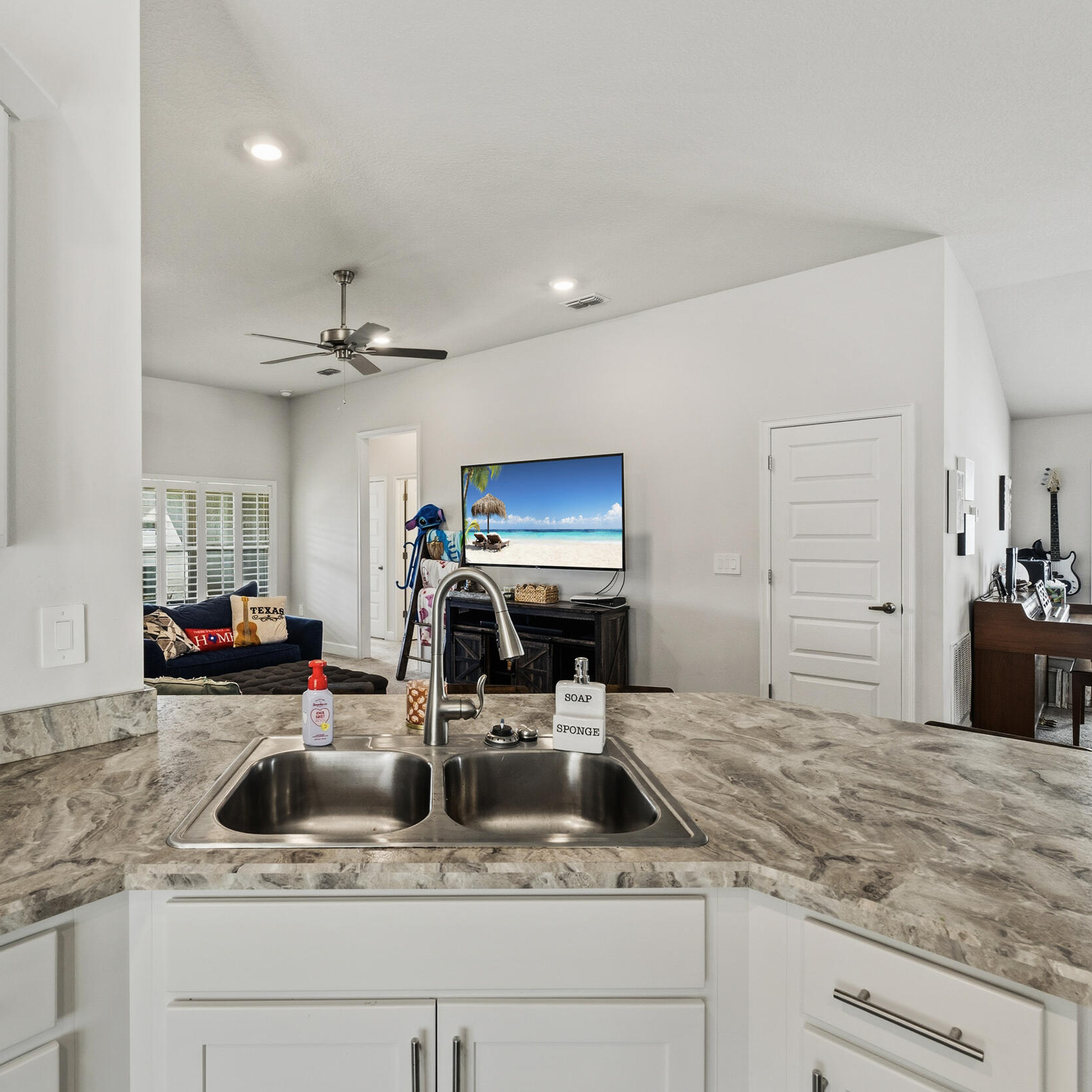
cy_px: 549
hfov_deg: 79.9
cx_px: 442
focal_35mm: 18
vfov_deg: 80.7
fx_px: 642
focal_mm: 14
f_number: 9
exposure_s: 1/100
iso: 250
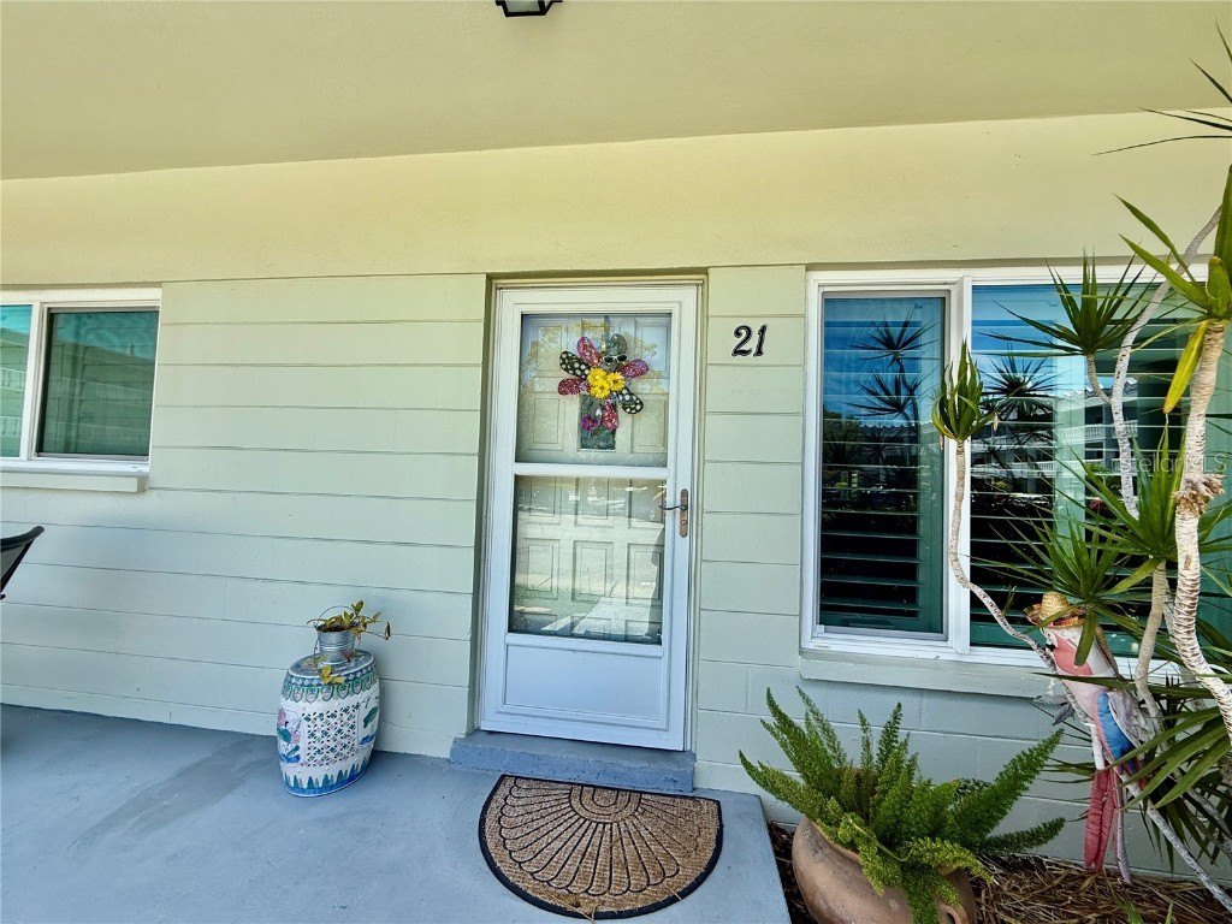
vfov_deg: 85.7
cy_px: 462
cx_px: 616
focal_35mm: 14
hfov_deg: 102.1
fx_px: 498
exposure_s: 1/638
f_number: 2.2
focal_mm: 2.22
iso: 50
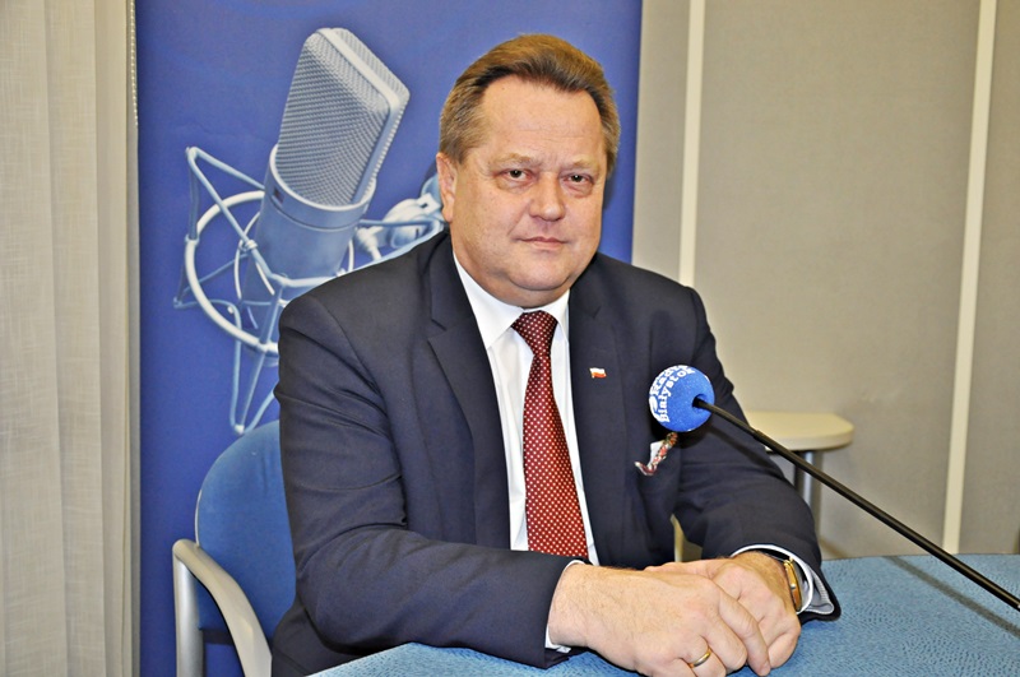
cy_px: 338
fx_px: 1188
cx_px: 510
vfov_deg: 31.8
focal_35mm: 42
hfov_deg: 46.5
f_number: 4
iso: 800
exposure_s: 1/60
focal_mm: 28
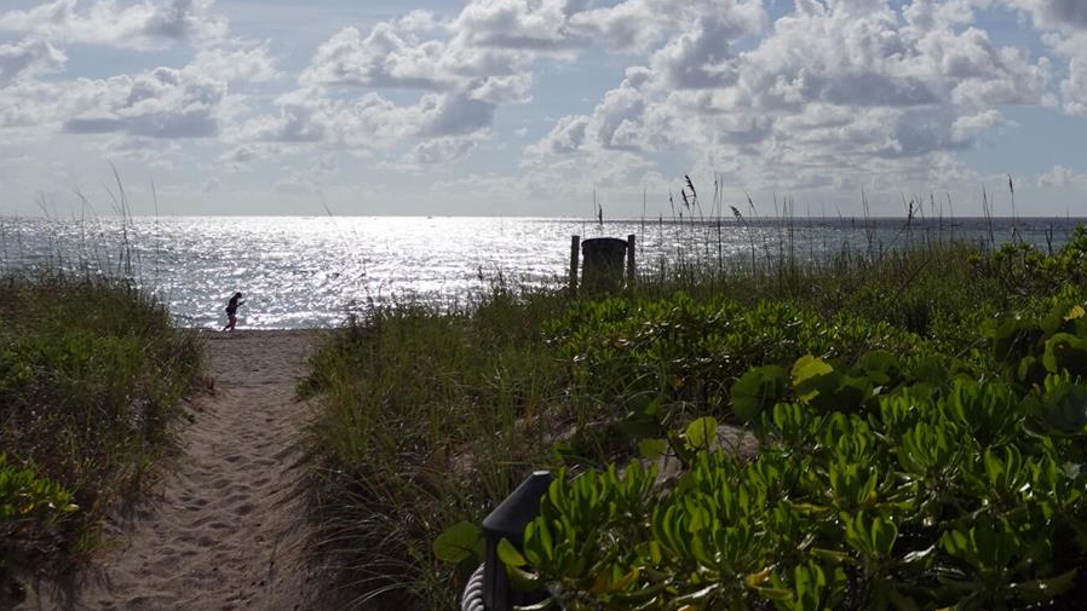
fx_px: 1239
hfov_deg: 44.0
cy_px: -18
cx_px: 938
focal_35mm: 43
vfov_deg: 26.1
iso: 125
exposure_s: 1/2500
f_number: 1.8
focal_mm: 6.9
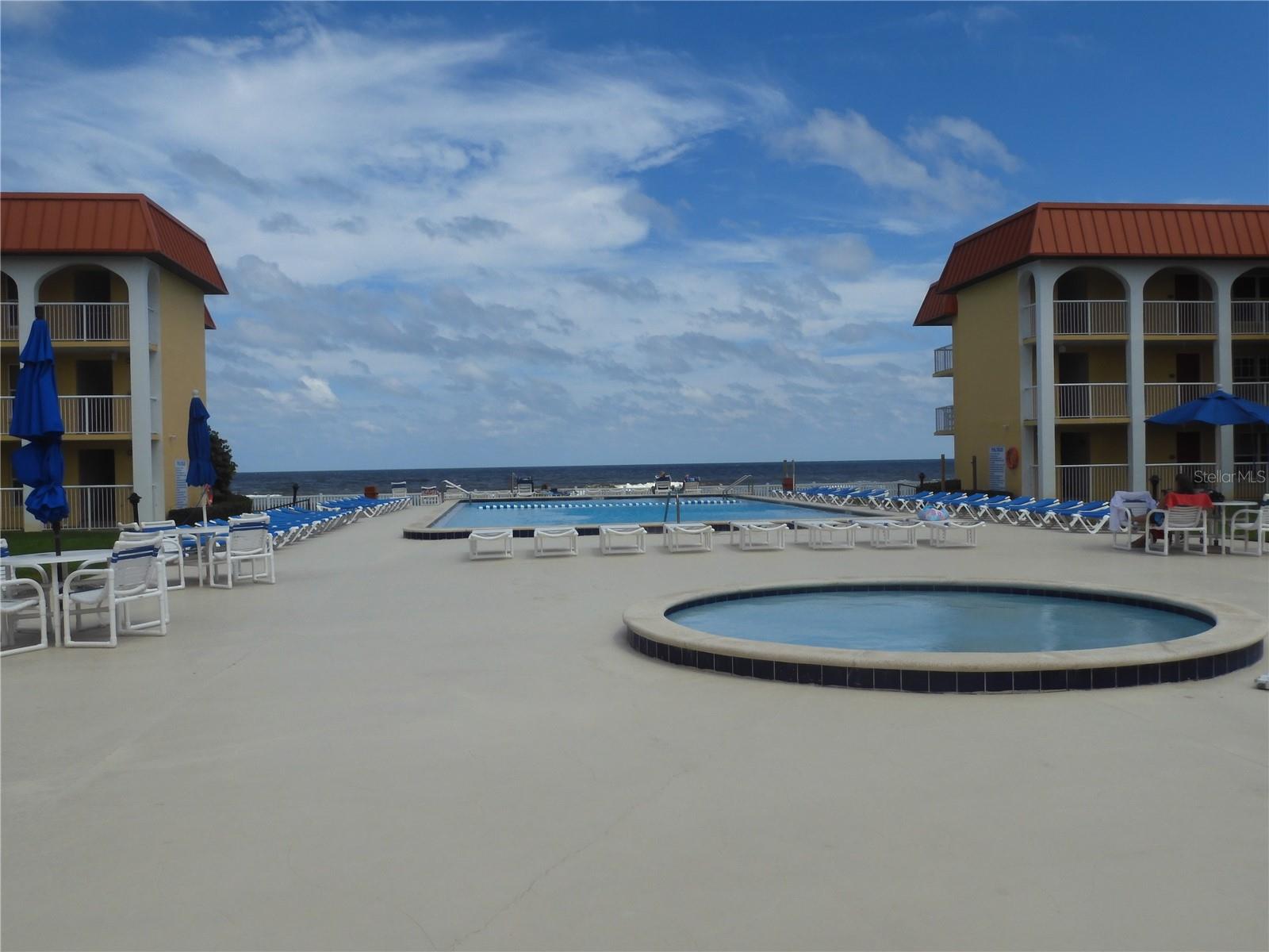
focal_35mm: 30
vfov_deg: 46.8
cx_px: 634
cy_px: 476
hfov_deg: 60.0
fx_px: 1100
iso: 100
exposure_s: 1/1600
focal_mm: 5.4
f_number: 4
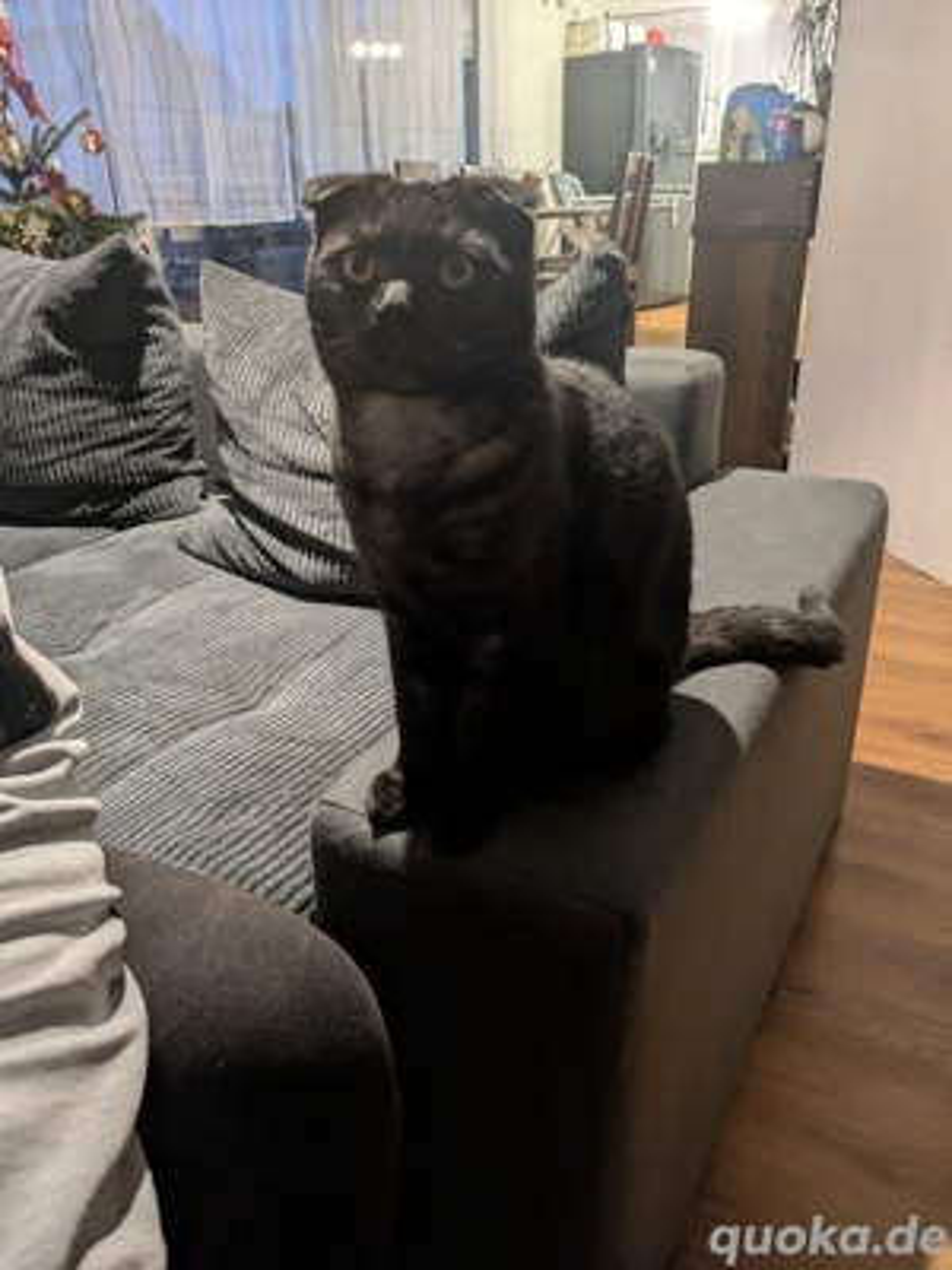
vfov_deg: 69.4
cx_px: 476
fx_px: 917
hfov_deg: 54.9
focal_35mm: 25
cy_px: 635
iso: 288
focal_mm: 5.43
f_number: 1.89
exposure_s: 1/16.7
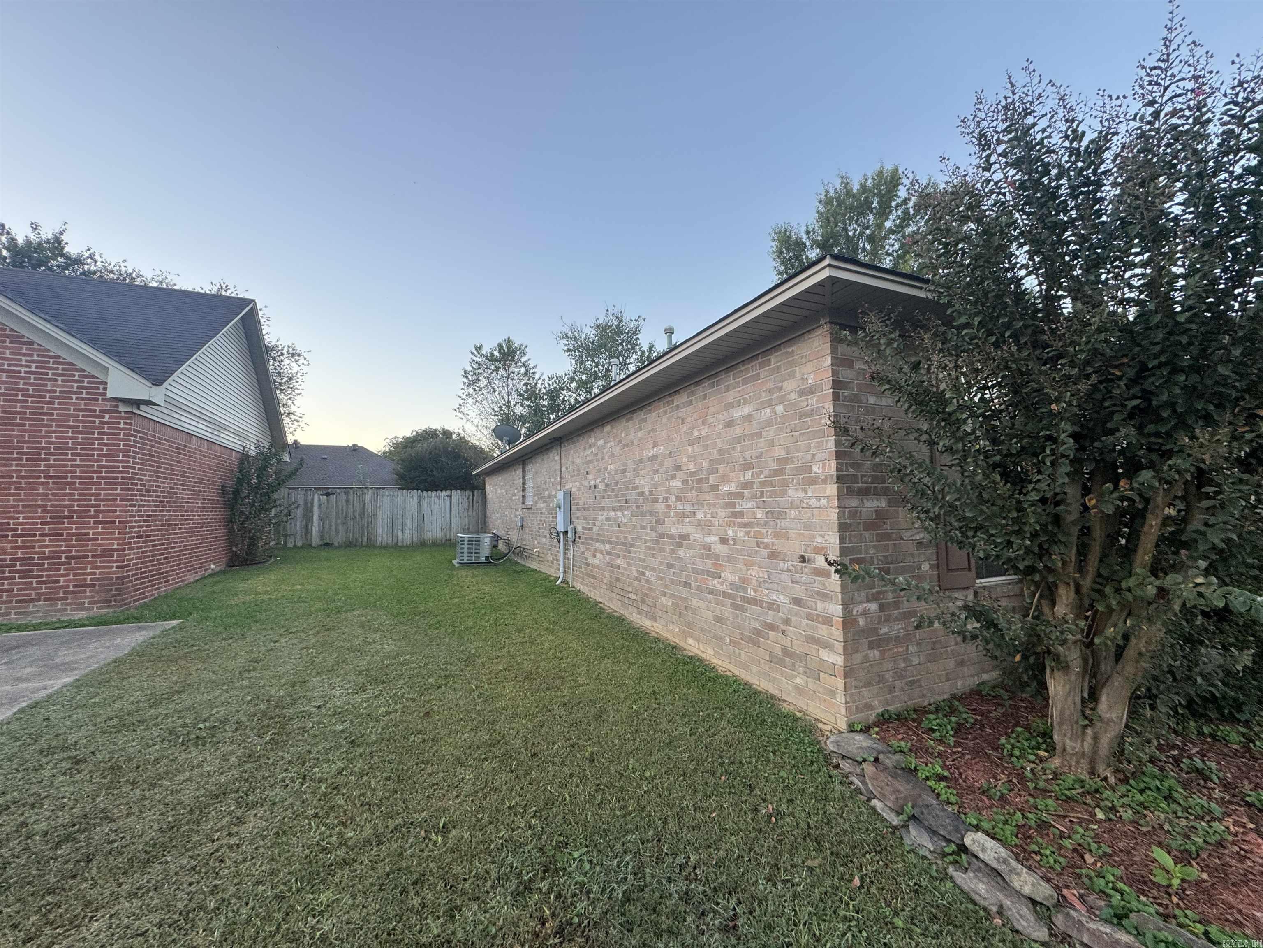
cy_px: 474
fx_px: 511
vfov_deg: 85.7
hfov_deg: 102.1
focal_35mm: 14
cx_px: 632
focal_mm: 2.22
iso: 100
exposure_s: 1/99
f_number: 2.2
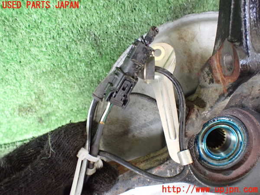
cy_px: 98
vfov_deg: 46.8
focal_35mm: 30
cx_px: 130
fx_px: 225
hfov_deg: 60.0
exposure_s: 1/100
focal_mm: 5.4
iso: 800
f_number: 2.3
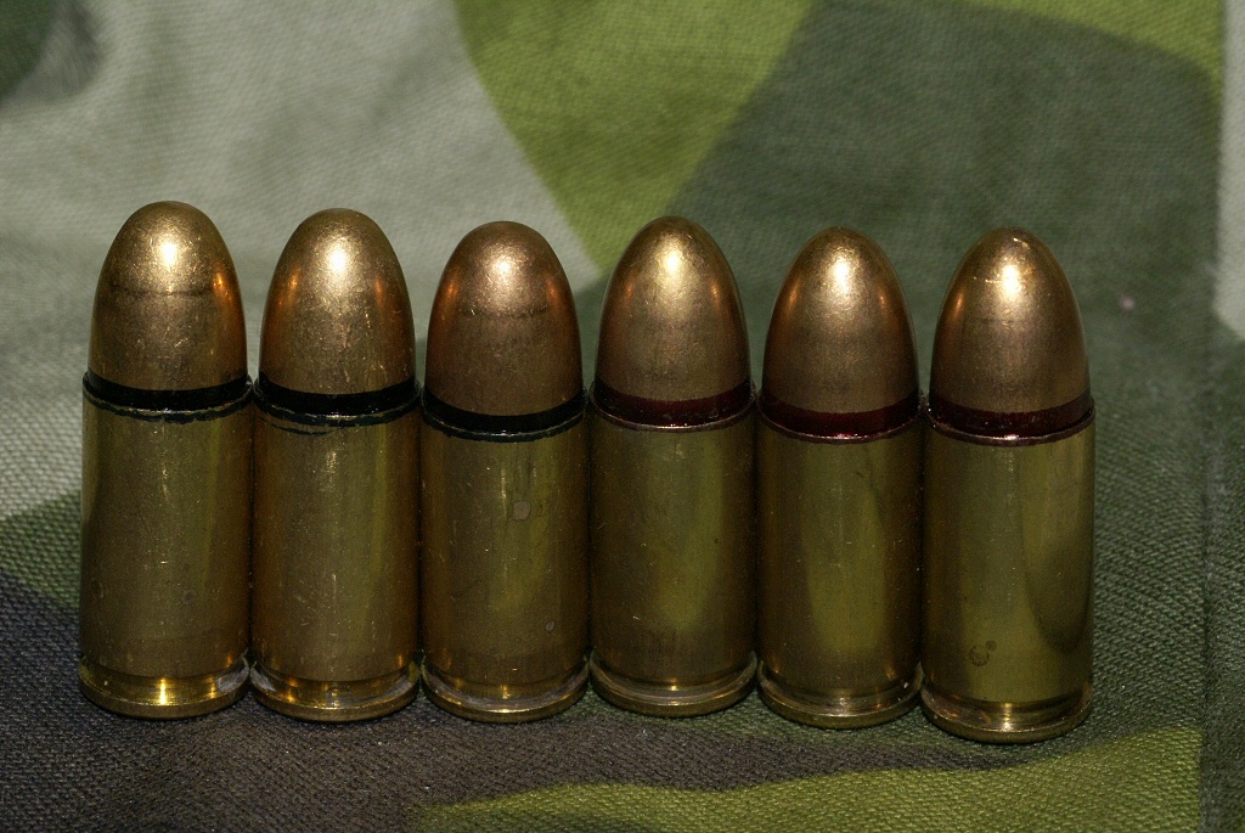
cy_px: 416
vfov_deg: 18.2
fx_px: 2596
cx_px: 622
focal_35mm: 75
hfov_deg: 27.0
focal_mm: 50
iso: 400
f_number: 16
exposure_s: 1/80
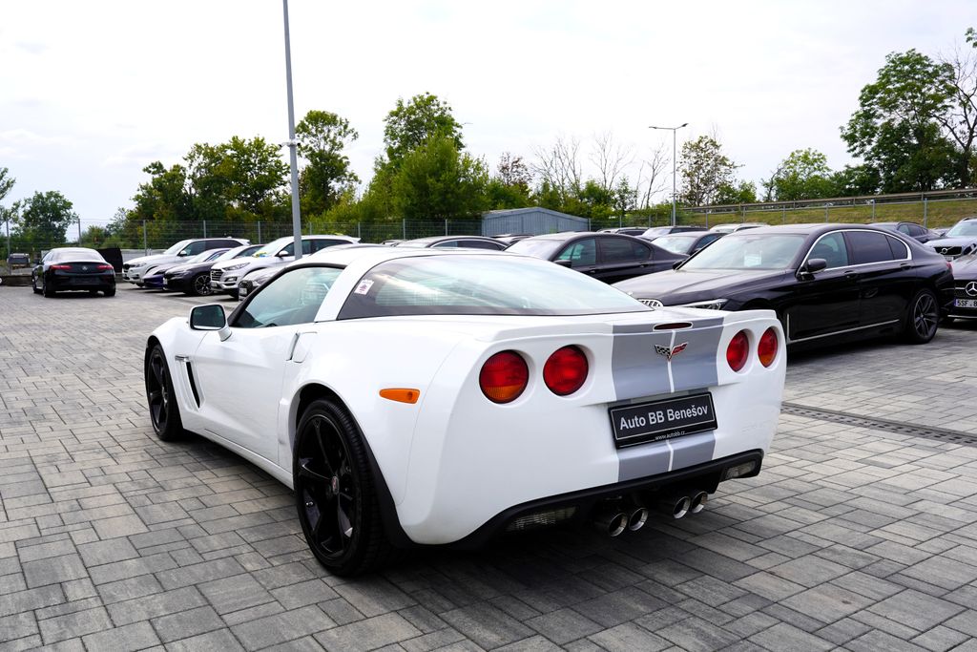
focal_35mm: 30
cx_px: 488
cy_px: 326
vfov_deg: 43.6
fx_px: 814
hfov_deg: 61.9
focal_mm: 30
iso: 100
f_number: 10
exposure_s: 1/160
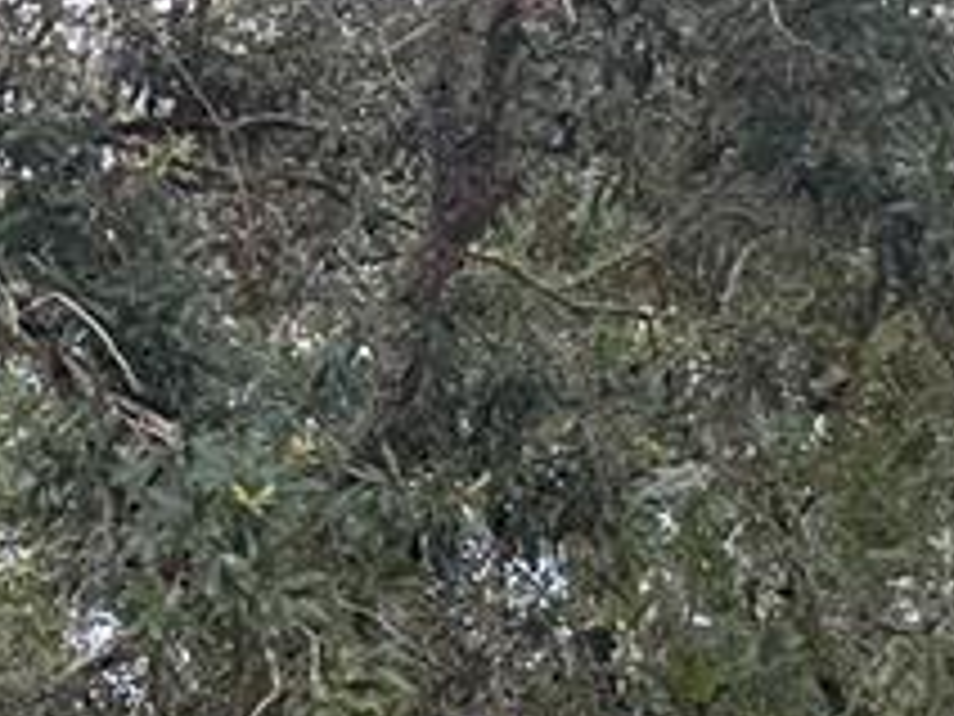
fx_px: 3197
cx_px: -702
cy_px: 702
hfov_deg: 15.0
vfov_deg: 12.6
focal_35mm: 116
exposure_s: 1/256
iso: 80
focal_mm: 6.86
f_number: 1.78
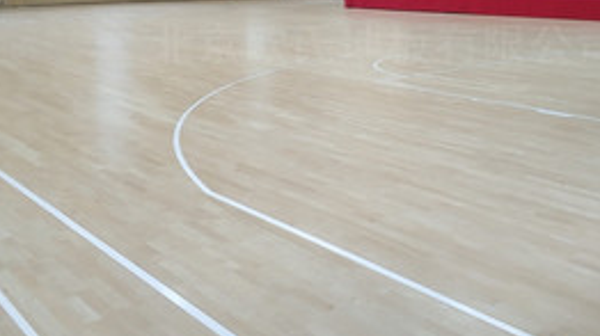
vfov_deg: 25.9
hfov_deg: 45.0
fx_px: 715
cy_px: 55
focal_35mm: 45
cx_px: 386
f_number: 1.8
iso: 222
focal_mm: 3.82
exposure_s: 1/50
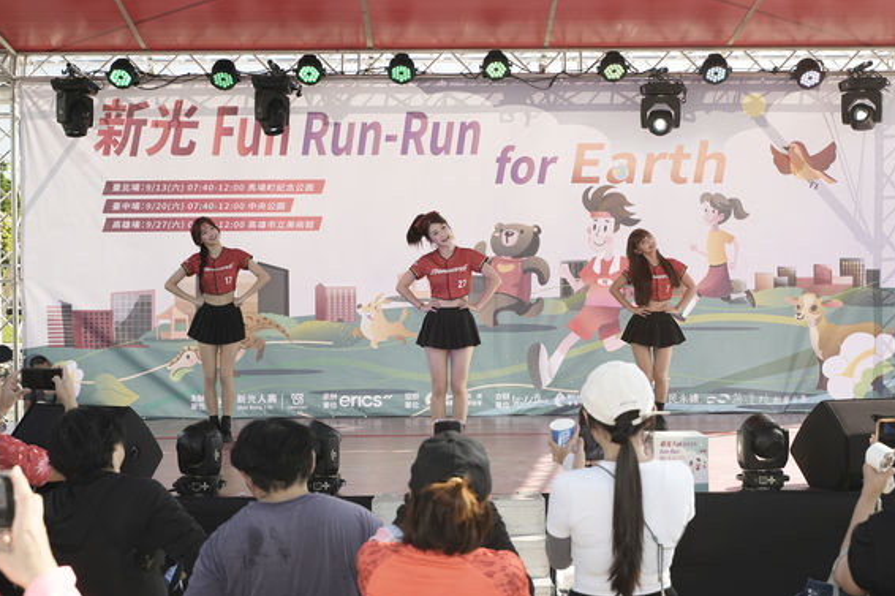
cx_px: 462
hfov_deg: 37.5
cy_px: 289
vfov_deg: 25.5
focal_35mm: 53
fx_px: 1317
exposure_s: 1/200
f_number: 6.3
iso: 200
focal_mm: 50
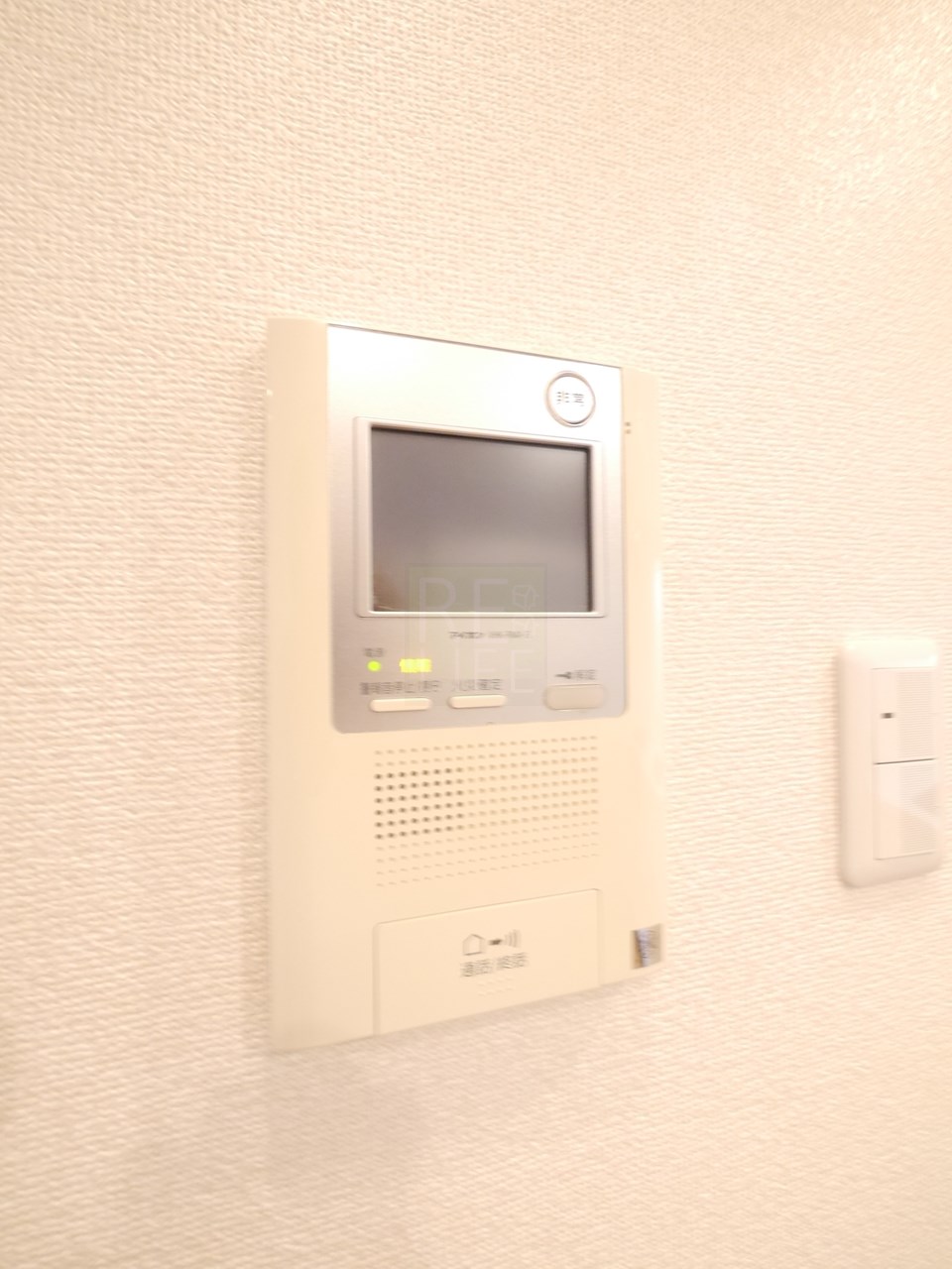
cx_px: 476
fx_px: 513
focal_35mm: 14
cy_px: 634
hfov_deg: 85.7
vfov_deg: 102.1
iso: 1600
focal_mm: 7
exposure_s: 1/20
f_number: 5
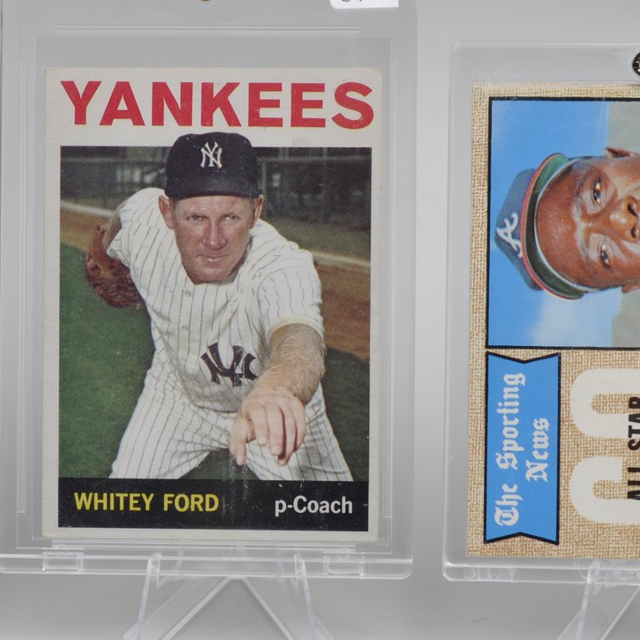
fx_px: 2510
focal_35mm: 120
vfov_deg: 14.5
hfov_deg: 14.5
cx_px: 200
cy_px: 310
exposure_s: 1/80
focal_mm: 40
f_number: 4.5
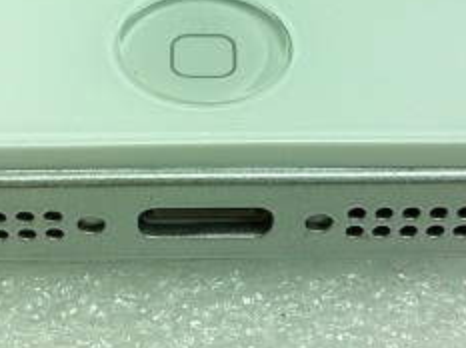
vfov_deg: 15.1
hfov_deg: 20.5
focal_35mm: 96
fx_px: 1290
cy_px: 18
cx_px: 214
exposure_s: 1/17
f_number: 2.8
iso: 100
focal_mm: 3.85
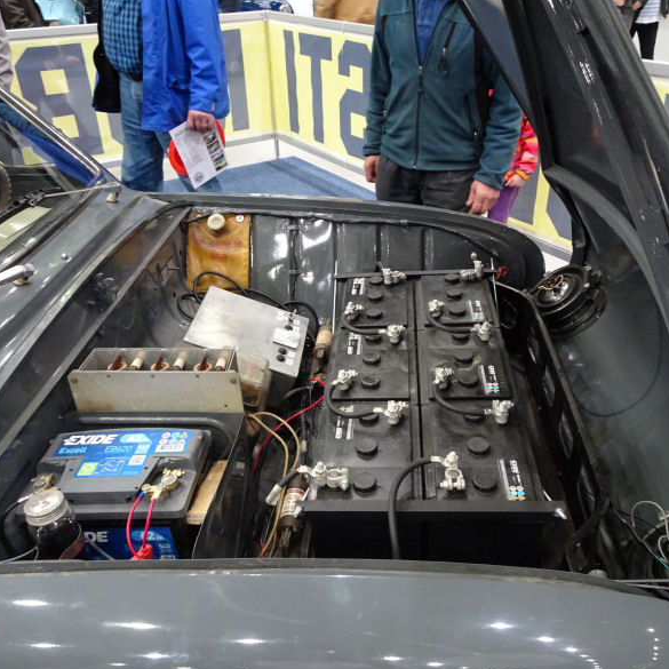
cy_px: 341
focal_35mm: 29
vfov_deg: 55.6
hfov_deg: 55.6
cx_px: 353
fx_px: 634
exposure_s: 1/30
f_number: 3.5
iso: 800
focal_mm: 4.1
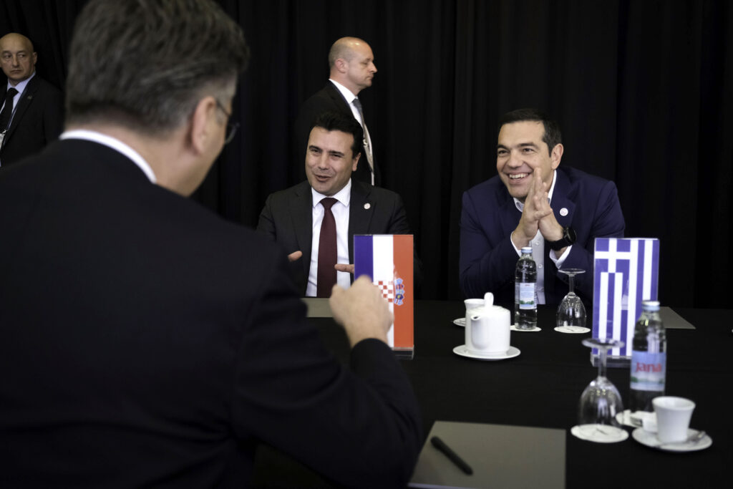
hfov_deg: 44.5
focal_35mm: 44
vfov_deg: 30.5
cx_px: 366
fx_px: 896
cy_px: 244
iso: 1600
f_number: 2.8
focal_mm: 29.2
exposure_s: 1/200
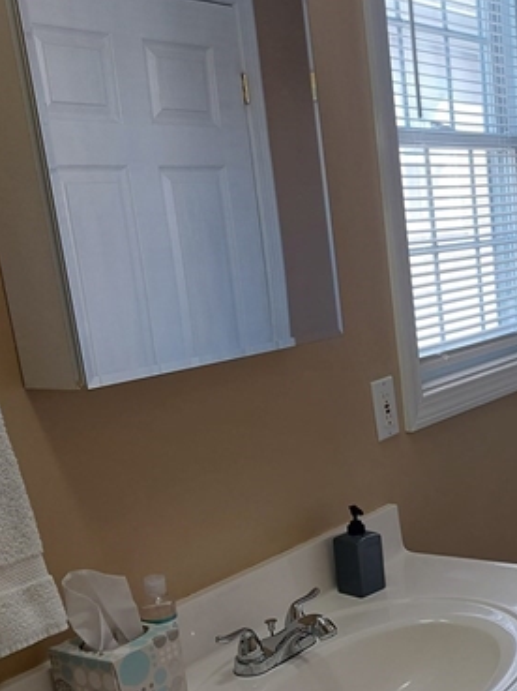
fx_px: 997
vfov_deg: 37.5
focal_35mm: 50
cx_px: 536
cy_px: 493
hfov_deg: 27.2
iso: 64
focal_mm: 5.23
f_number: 1.8
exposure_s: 1/60
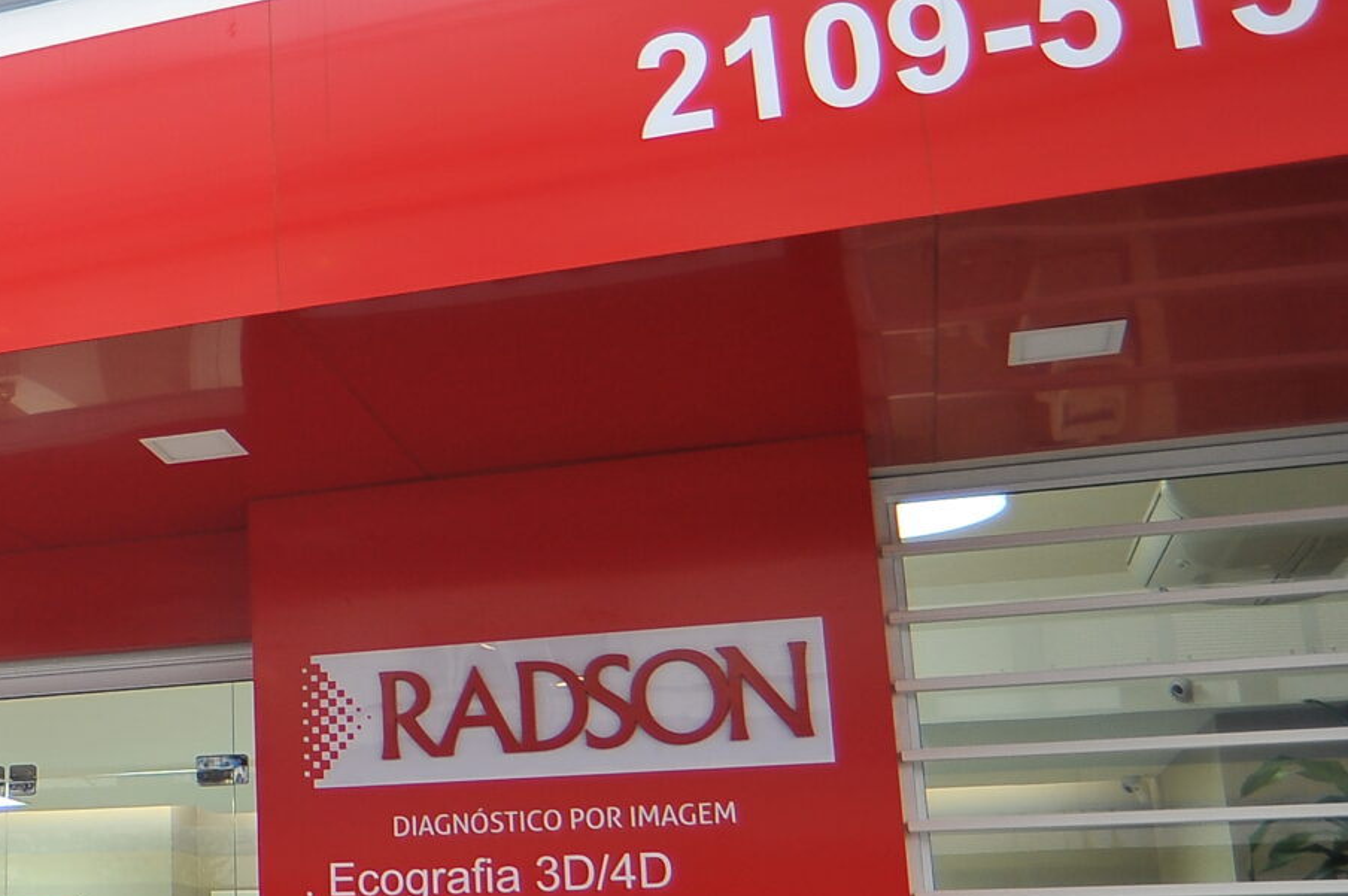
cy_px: 529
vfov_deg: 26.4
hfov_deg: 35.1
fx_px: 1908
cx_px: -10
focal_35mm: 51
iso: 400
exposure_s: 1/125
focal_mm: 18
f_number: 5
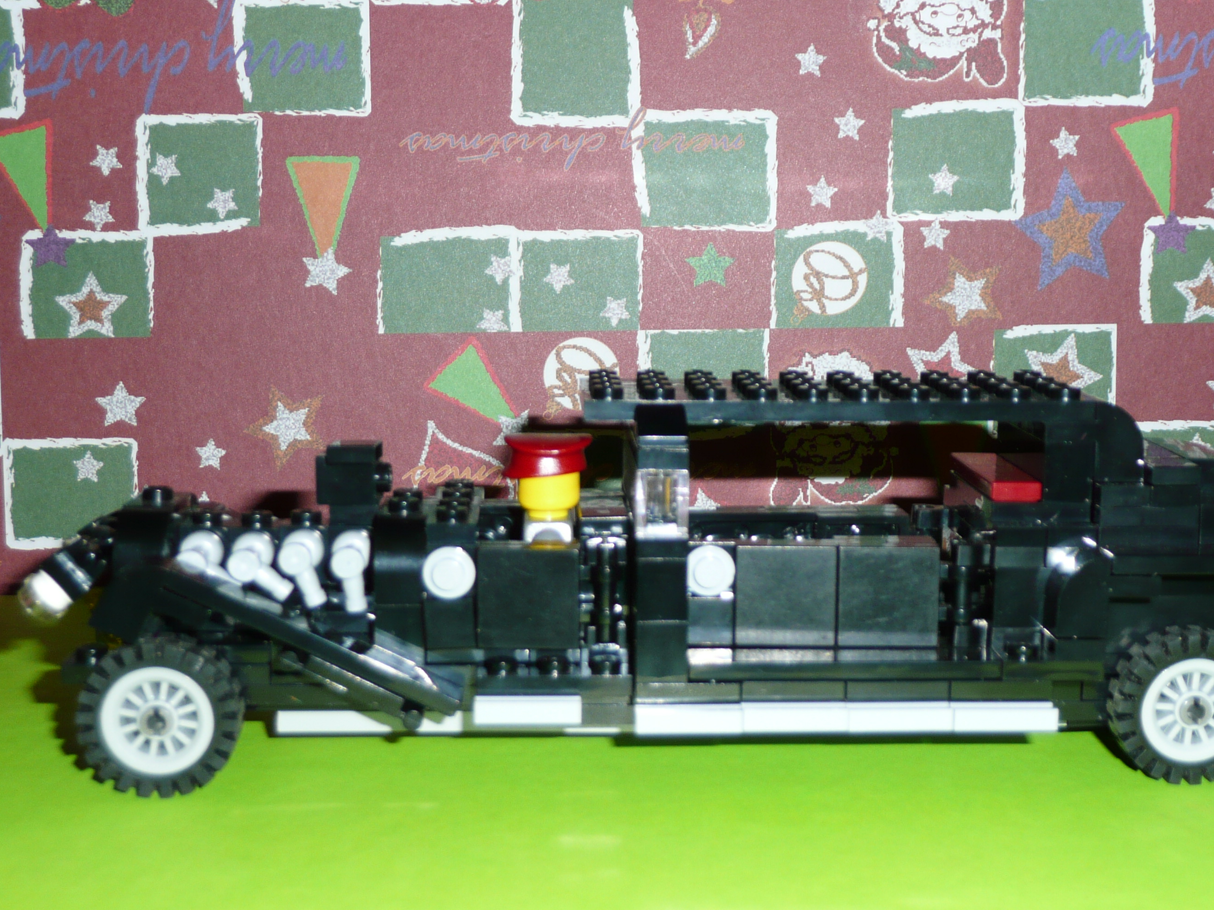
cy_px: 474
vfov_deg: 26.1
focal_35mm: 56
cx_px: 685
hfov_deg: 34.3
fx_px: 1964
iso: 100
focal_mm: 7.8
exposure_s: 1/30
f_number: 4.2
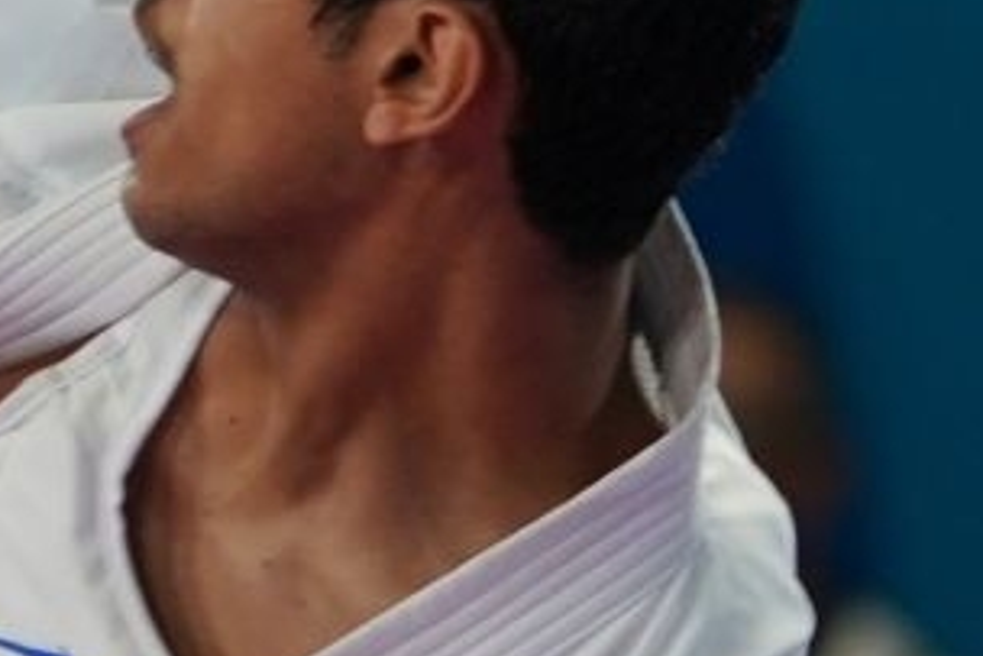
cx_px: -1568
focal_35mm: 1179
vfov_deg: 1.2
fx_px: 32207
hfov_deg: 1.7
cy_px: 517
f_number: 2.8
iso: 640
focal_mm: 133
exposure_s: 1/500
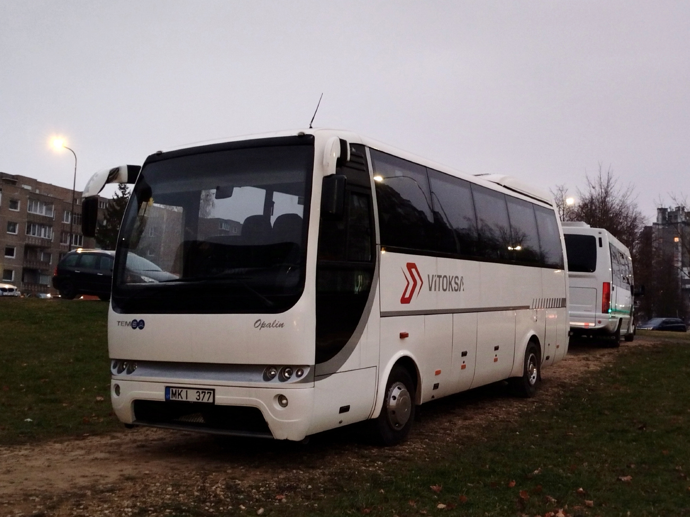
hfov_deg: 55.4
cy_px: 258
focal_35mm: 33
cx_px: 345
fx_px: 658
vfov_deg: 42.9
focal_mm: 5.31
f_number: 1.7
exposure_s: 1/17
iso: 640
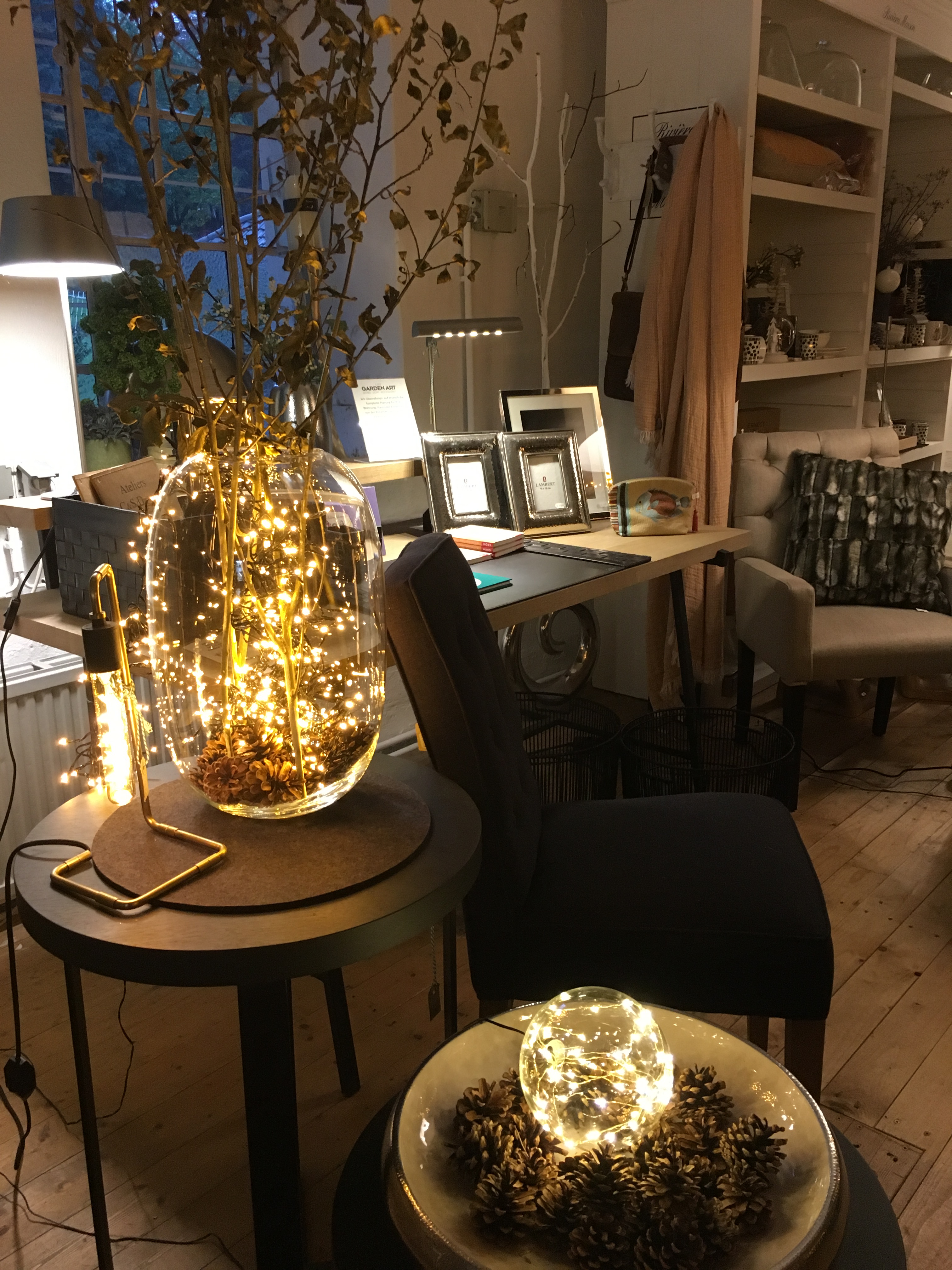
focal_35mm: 29
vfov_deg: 61.7
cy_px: 635
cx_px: 476
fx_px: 1063
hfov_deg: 48.2
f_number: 2.2
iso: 200
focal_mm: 4.15
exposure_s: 1/33
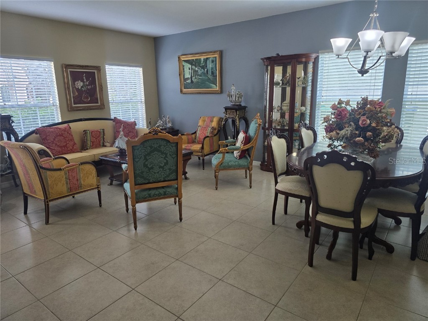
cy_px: 160
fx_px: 284
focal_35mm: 23
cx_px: 214
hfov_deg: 73.9
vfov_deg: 58.9
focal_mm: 6.3
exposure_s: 1/180
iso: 200
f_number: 1.7
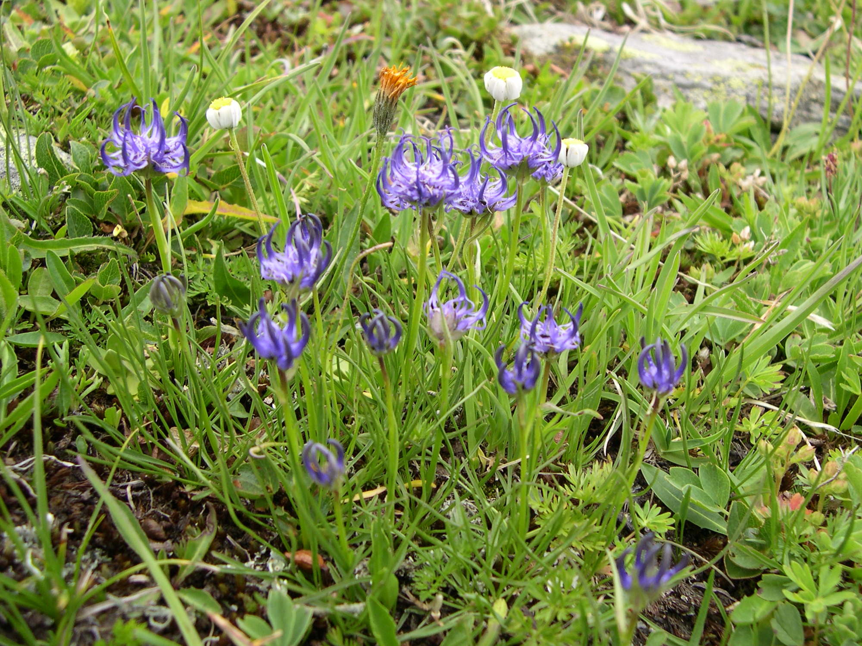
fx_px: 946
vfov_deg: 37.7
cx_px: 431
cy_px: 323
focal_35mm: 38
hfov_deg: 49.0
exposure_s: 1/339
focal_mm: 8
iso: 100
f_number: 2.8
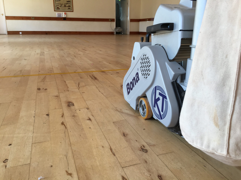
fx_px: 202
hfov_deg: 61.7
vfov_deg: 48.2
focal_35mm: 29
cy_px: 90
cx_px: 120
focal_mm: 4.15
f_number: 2.2
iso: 32
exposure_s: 1/50
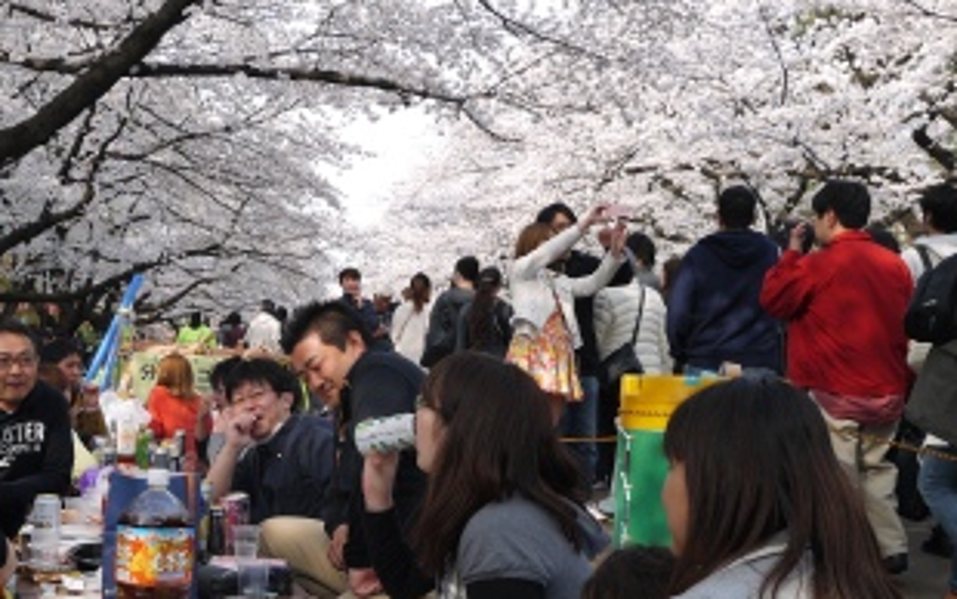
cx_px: 327
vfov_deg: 26.1
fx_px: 1278
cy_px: 442
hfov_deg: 40.6
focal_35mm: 49
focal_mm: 16
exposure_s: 1/250
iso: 160
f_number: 6.3
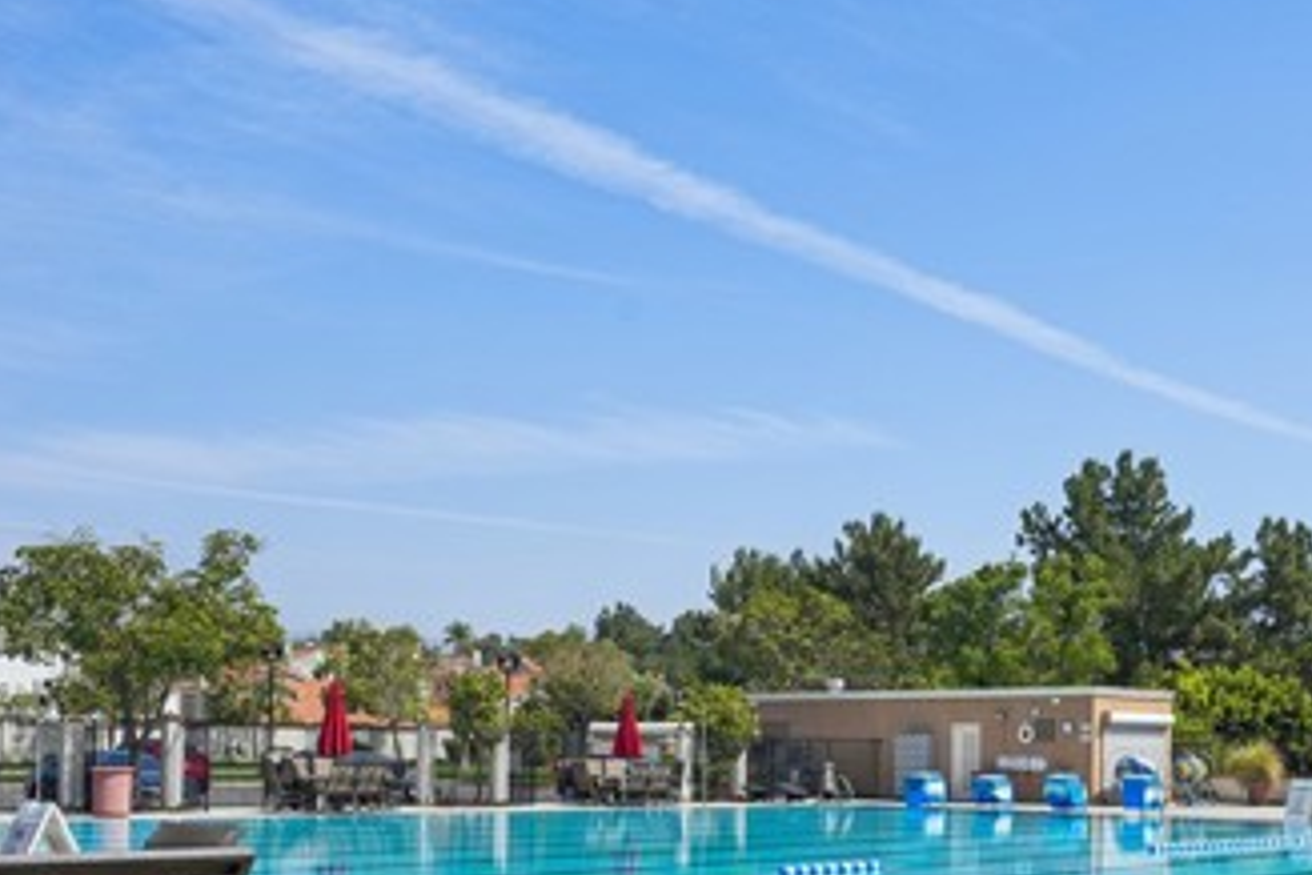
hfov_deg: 43.2
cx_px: 1059
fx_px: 1567
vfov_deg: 30.3
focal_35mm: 43
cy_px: 728
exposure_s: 1/640
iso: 125
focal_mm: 22
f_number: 8
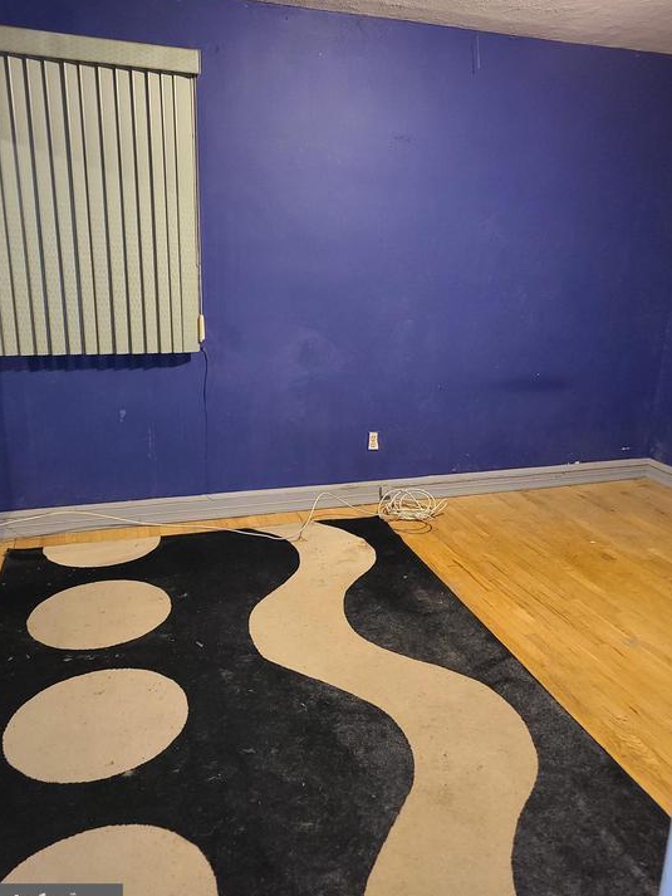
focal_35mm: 28
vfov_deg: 63.4
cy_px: 452
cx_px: 328
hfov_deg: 49.8
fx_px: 725
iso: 500
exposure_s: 1/14
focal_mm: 5.4
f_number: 1.8
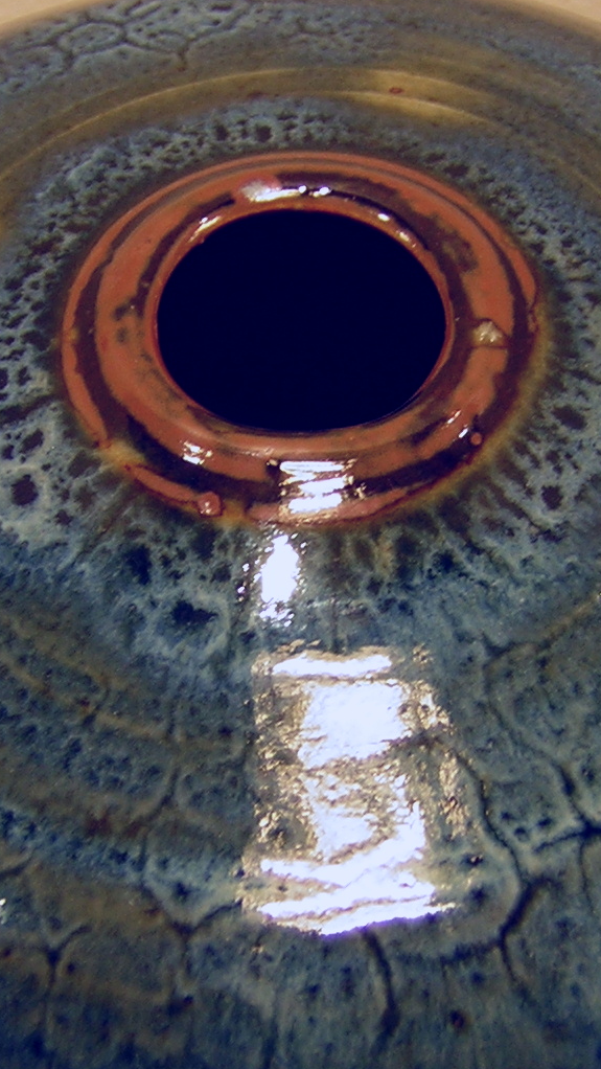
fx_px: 2464
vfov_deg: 24.5
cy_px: 553
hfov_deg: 13.9
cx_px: 310
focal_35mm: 87
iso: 50
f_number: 3.1
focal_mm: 6.6
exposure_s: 1/13.1
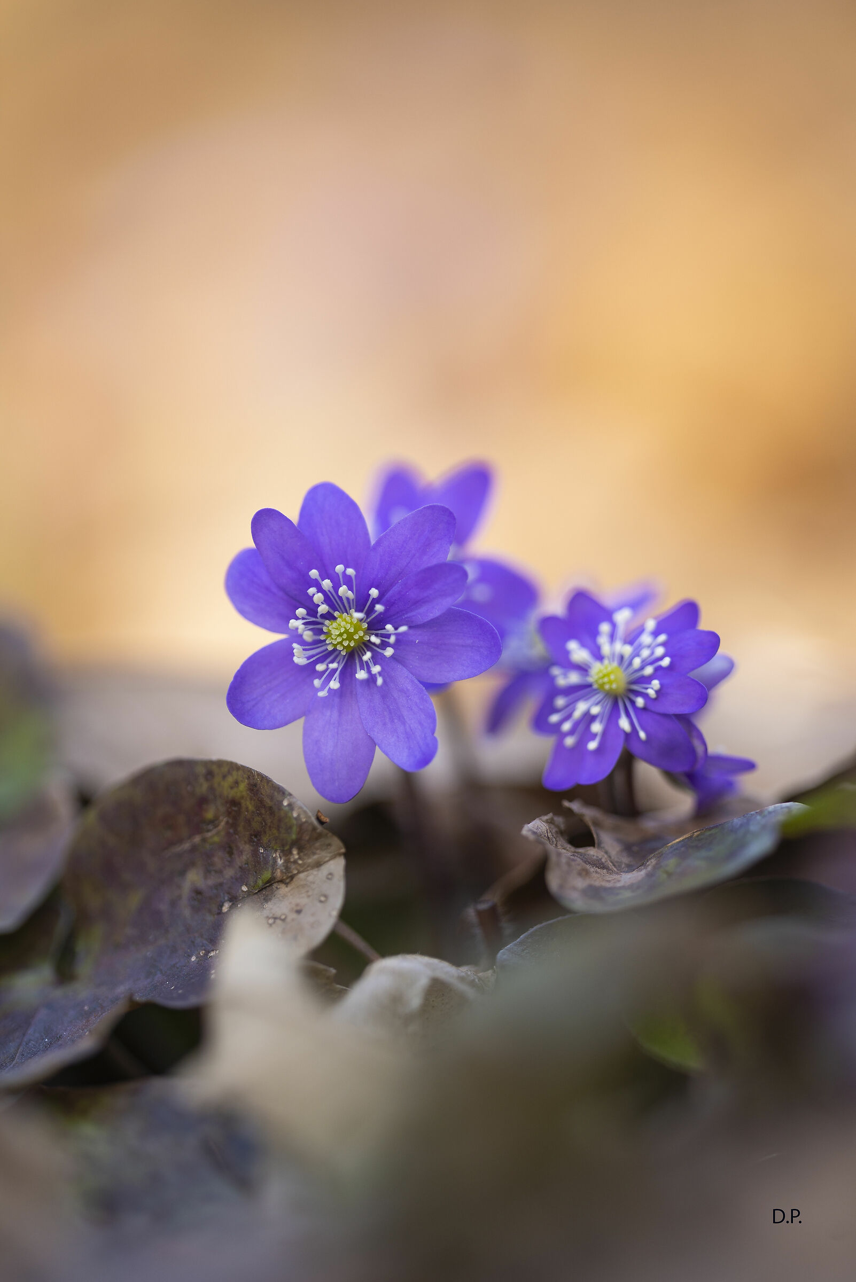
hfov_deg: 9.2
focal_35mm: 150
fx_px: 5345
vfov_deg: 13.7
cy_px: 641
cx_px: 428
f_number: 3.8
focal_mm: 150
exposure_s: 1/160
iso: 200
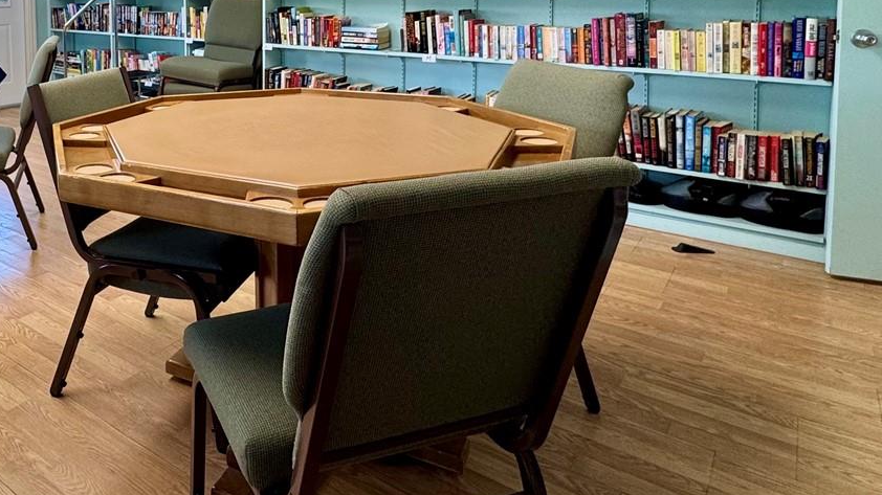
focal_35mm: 29
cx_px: 203
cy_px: 27
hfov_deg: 61.7
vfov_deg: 36.9
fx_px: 678
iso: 125
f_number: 2.2
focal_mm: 2.22
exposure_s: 1/60
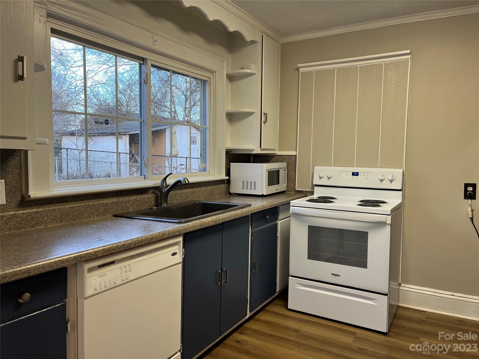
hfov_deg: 67.3
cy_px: 180
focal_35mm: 26
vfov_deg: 53.1
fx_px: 360
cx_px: 240
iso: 125
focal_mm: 5.1
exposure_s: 1/120
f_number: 1.6
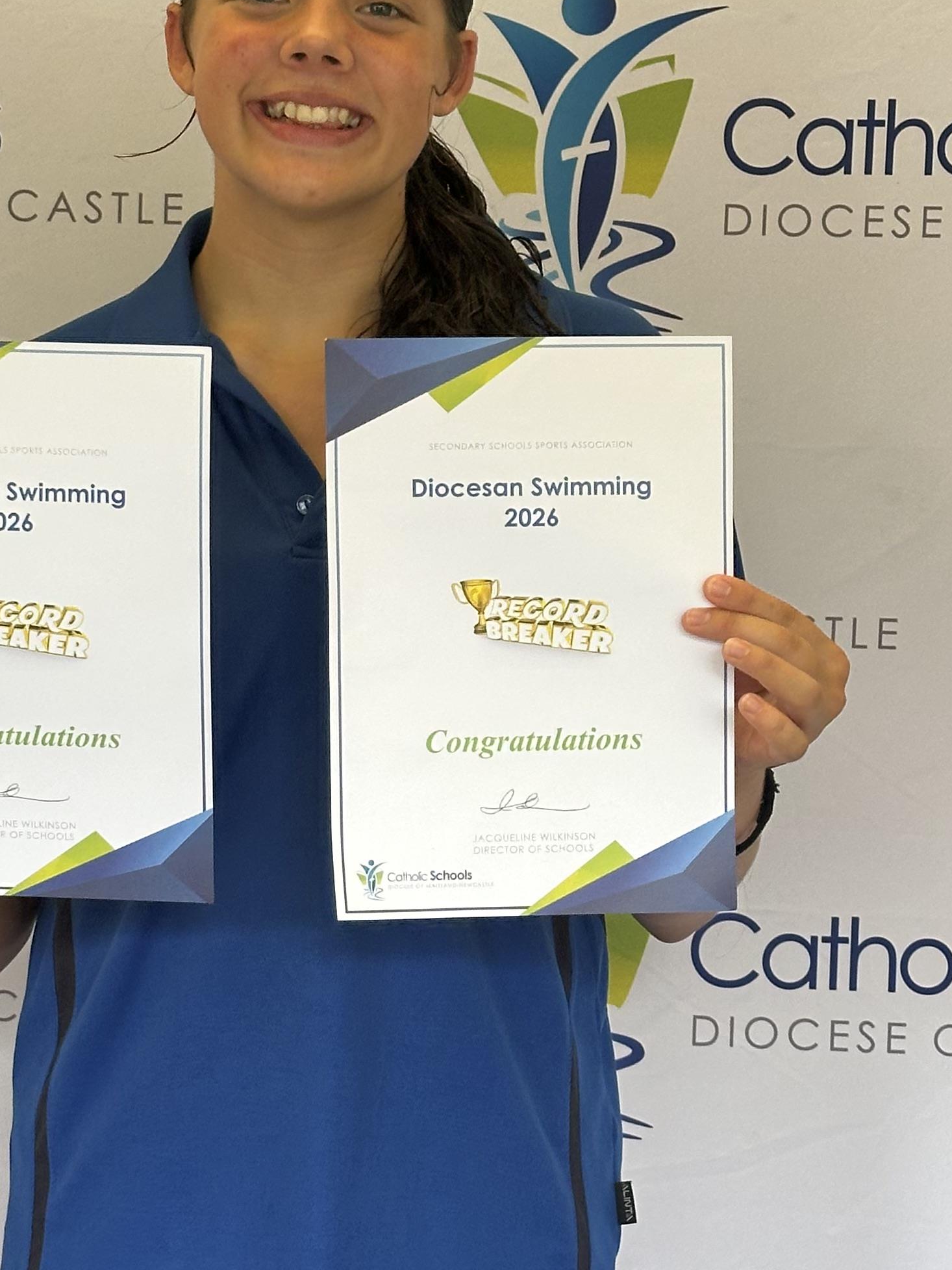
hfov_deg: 14.9
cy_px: 714
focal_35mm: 99
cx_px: 379
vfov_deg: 19.8
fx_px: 3631
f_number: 1.78
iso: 80
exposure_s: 1/104
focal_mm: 6.86
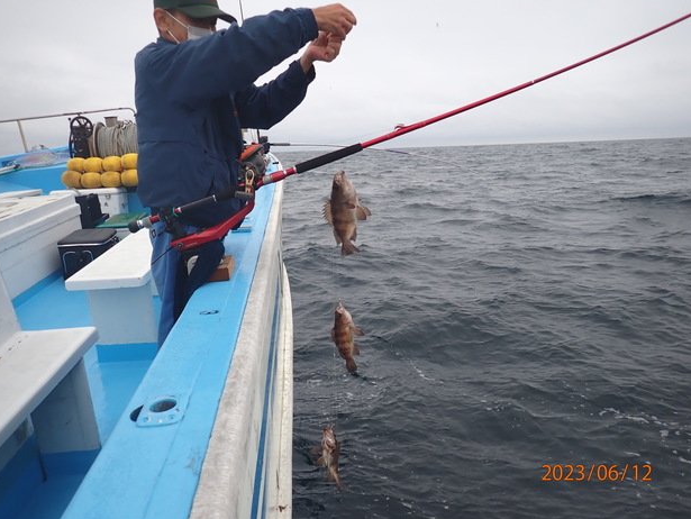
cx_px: 336
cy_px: 261
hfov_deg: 67.3
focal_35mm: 26
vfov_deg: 53.1
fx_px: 519
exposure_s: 1/400
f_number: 2
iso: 100
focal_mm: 4.5
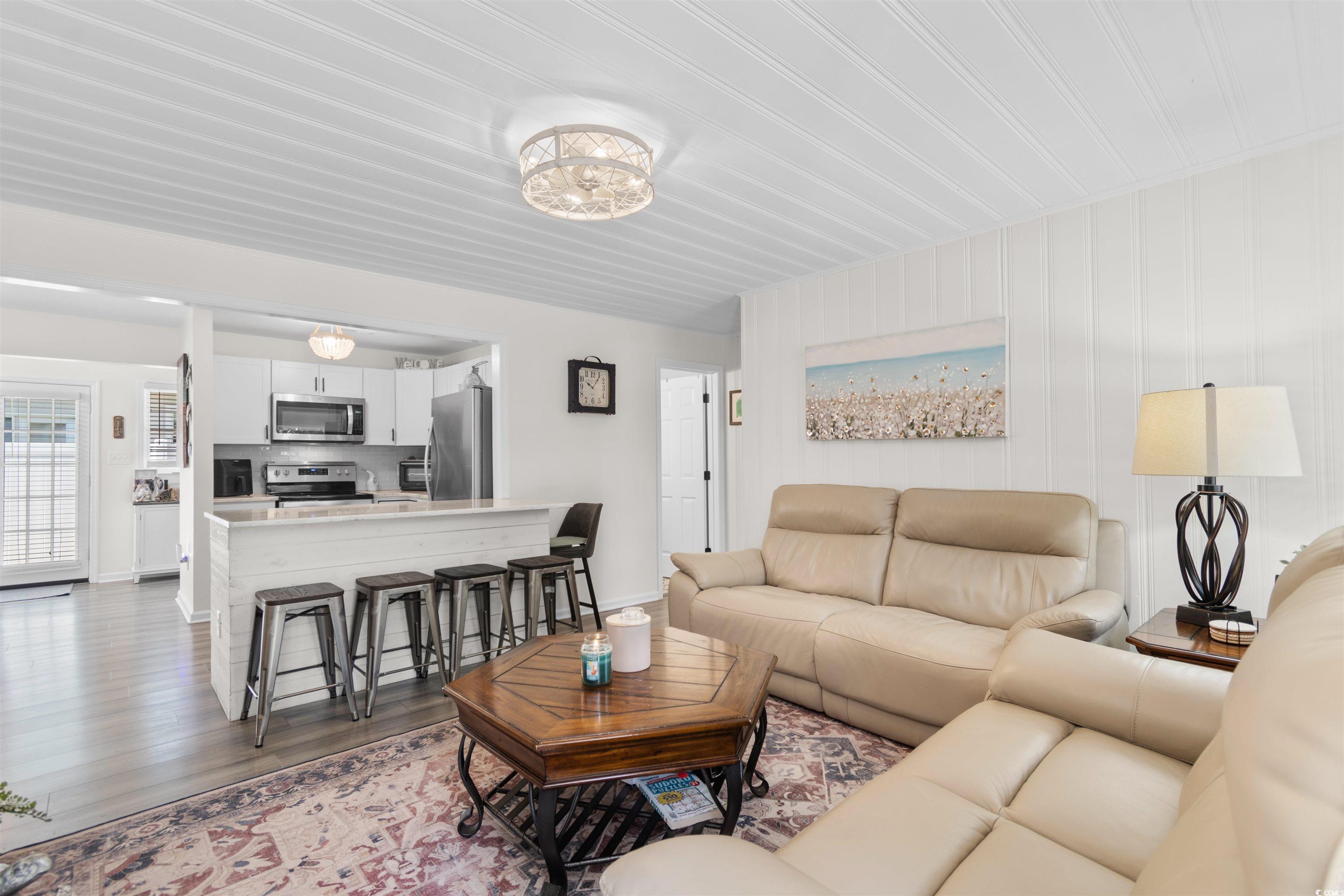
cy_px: 448
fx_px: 560
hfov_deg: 100.4
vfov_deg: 77.3
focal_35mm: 15
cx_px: 672
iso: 100
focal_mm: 10
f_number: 4.5
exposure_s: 1.3
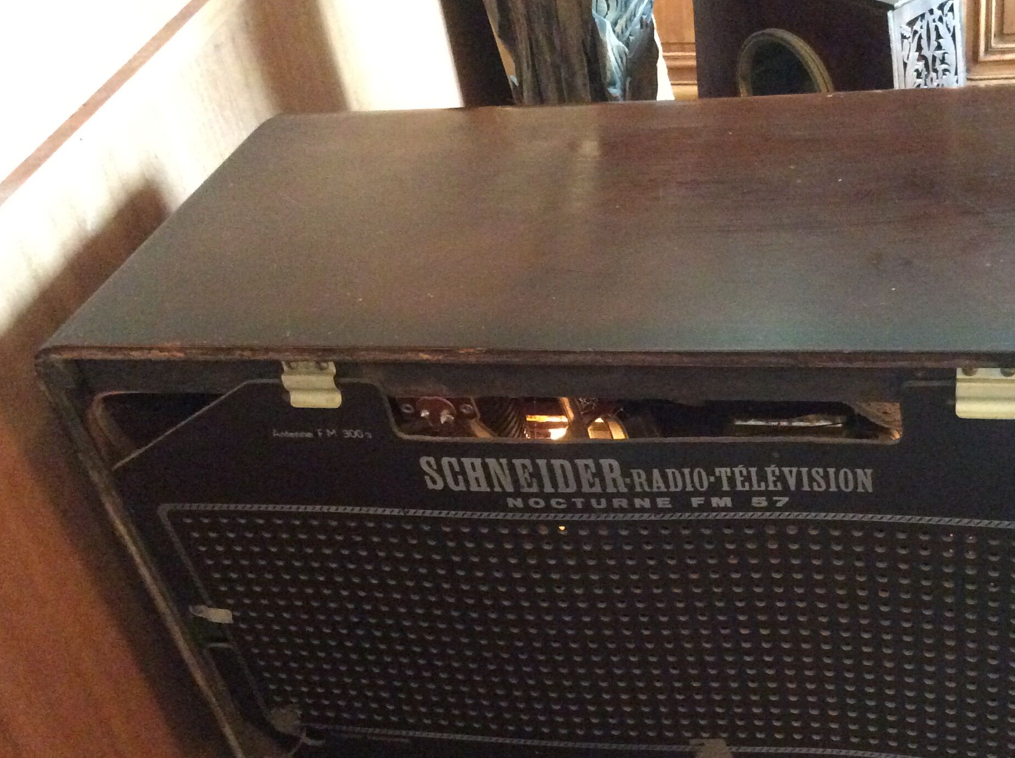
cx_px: 674
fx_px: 1318
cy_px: 460
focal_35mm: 45
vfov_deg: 32.0
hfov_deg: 41.6
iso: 640
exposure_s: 1/17
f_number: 2.4
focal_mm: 3.3
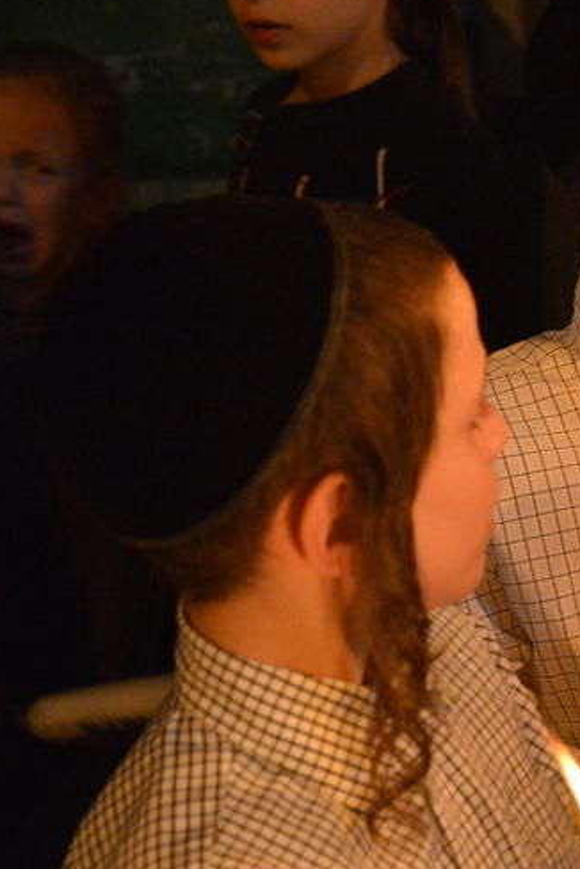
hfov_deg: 12.0
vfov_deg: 18.9
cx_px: 916
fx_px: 2610
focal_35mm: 108
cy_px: 471
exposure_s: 1/60
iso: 4000
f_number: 4.5
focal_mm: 44
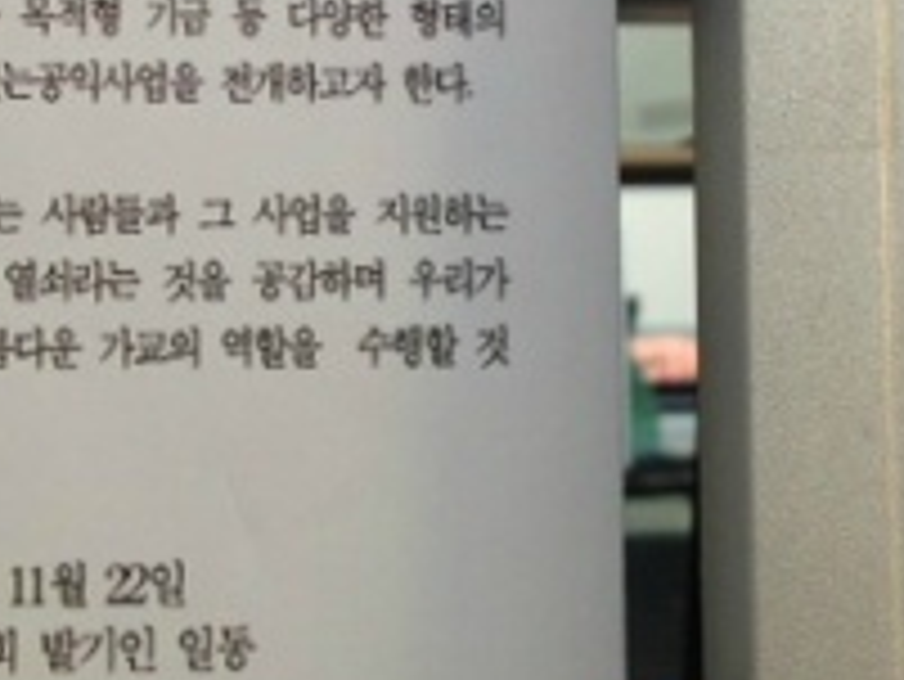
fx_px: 2482
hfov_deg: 20.6
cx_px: 441
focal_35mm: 95
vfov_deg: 15.3
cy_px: -11
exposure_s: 1/24
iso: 50
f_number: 2.4
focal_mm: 4.13
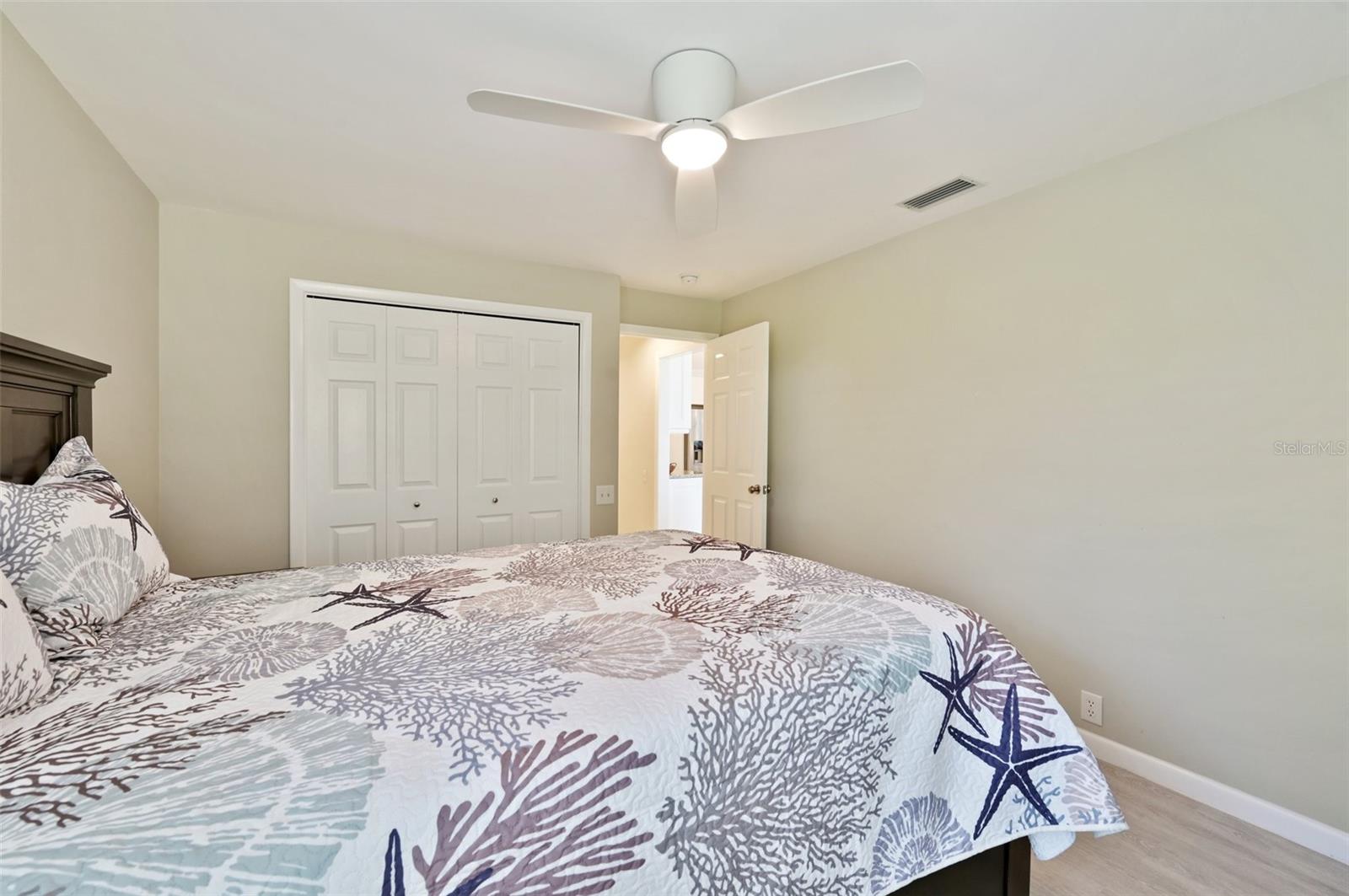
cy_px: 448
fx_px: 524
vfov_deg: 81.1
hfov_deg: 104.3
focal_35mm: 14
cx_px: 674
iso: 400
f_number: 8
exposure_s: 1/5
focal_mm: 14
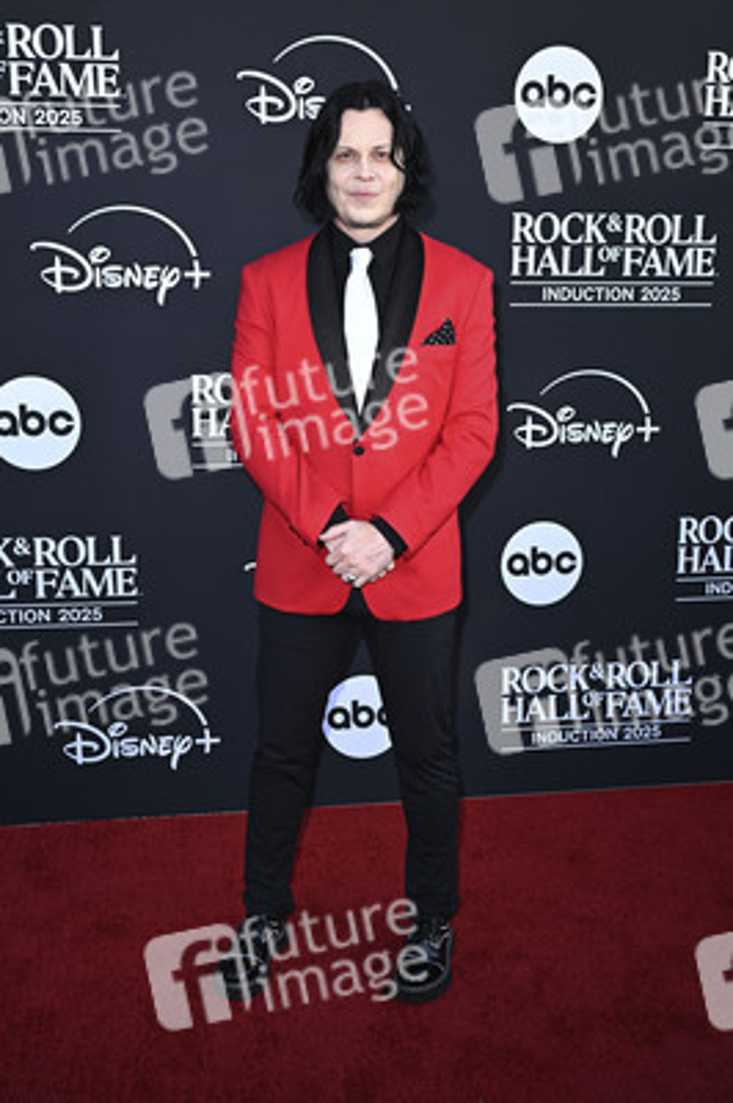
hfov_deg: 37.8
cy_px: 552
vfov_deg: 54.5
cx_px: 366
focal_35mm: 35
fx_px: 1071
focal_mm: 35
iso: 640
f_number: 6.3
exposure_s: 1/320
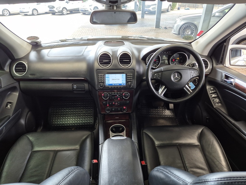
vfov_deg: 58.9
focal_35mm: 23
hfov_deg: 73.9
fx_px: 163
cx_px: 123
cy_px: 92
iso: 200
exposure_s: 1/120
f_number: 1.8
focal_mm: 5.4
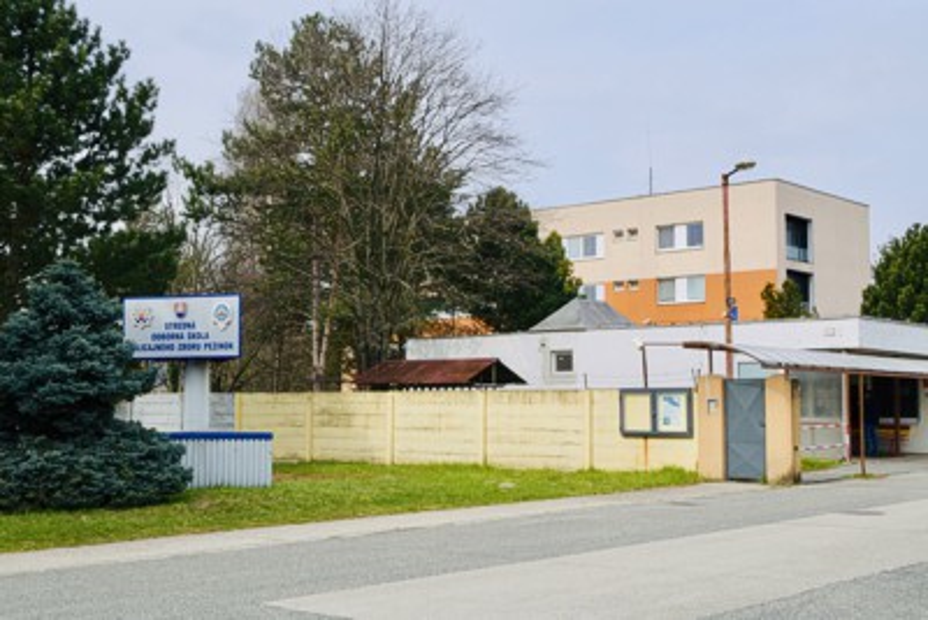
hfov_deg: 41.1
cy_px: 310
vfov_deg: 28.1
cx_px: 464
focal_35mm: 48
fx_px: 1238
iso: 125
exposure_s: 1/40
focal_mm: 24
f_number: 22
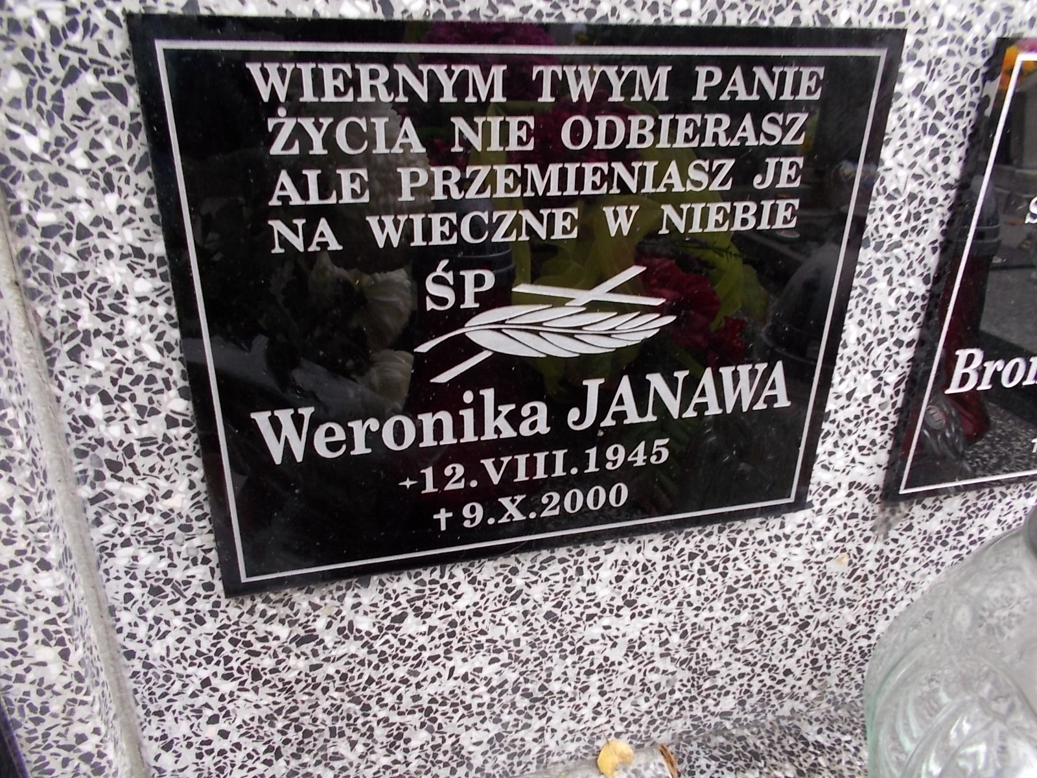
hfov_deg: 67.3
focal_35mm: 26
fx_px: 779
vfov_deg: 53.1
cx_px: 518
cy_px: 389
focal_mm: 4.6
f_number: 3.2
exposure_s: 1/25
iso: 125
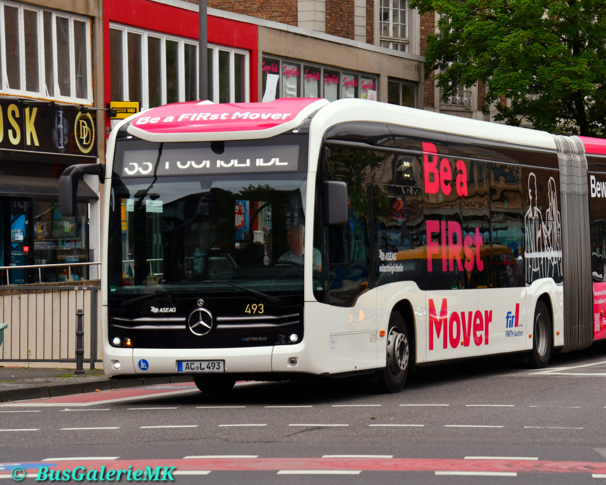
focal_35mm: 127
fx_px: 2278
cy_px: 244
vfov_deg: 12.2
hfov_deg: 15.1
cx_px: 362
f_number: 6.3
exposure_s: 1/1667
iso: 400
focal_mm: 75
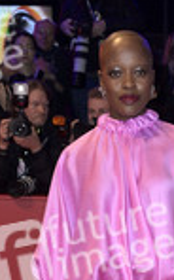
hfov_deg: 10.5
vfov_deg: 16.1
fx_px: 945
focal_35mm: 124
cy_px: 342
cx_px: 132
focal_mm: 45
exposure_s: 1/200
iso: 800
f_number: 5
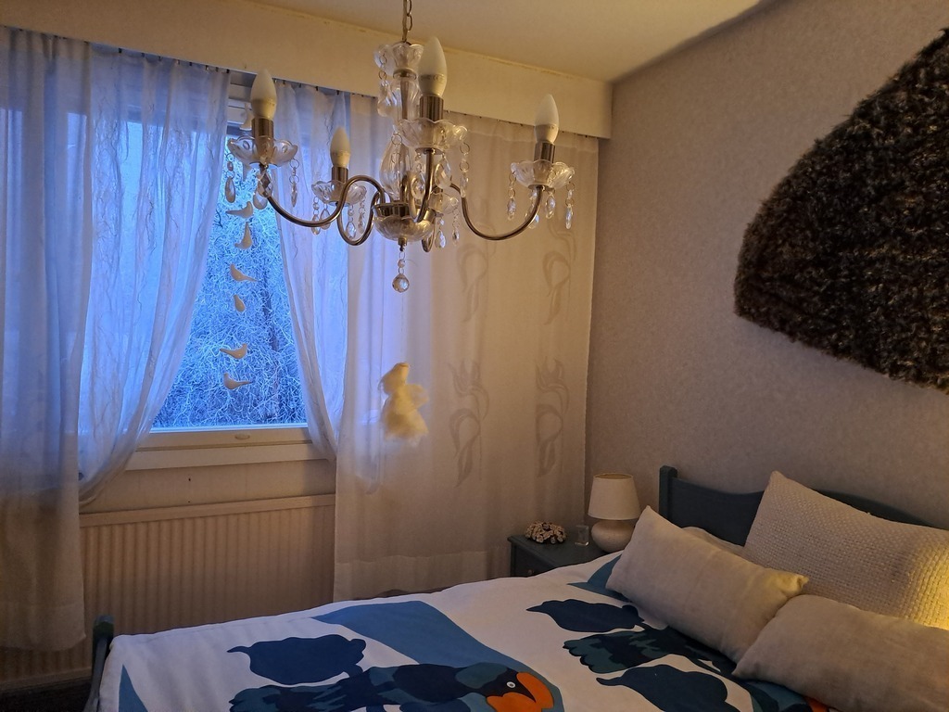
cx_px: 474
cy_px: 356
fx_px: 685
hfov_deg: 69.4
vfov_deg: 54.9
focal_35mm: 25
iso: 500
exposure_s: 1/25
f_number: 1.8
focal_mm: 4.65
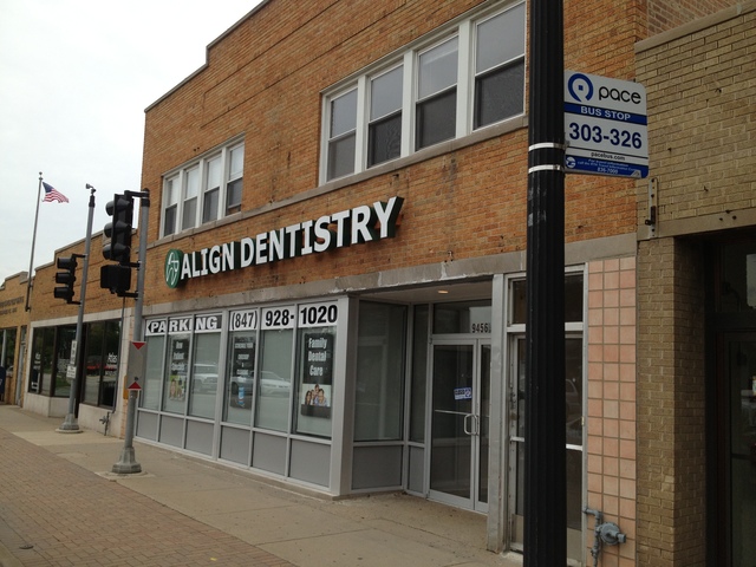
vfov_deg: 40.7
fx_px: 764
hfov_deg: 52.6
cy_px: 284
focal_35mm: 35
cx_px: 378
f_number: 2.4
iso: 50
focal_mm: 4.28
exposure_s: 1/986
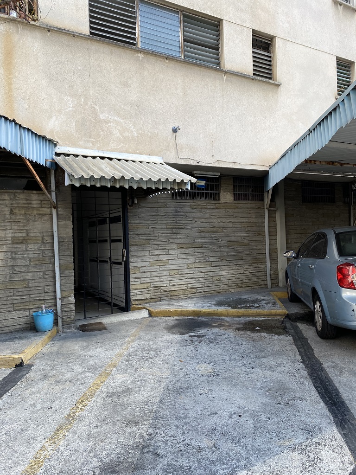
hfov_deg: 53.1
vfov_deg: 67.3
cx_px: 178
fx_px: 357
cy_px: 238
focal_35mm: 26
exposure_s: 1/544
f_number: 1.8
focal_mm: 4.25
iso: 32
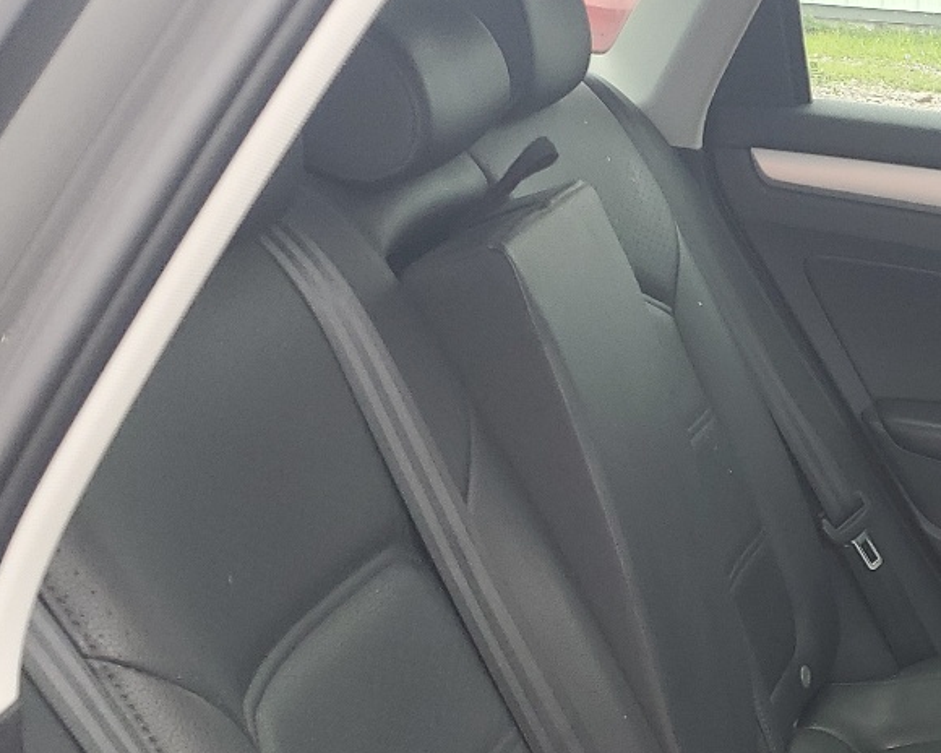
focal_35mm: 70
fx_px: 1949
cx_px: 1188
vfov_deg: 21.2
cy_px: 737
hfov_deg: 24.1
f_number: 1.5
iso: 50
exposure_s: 1/125
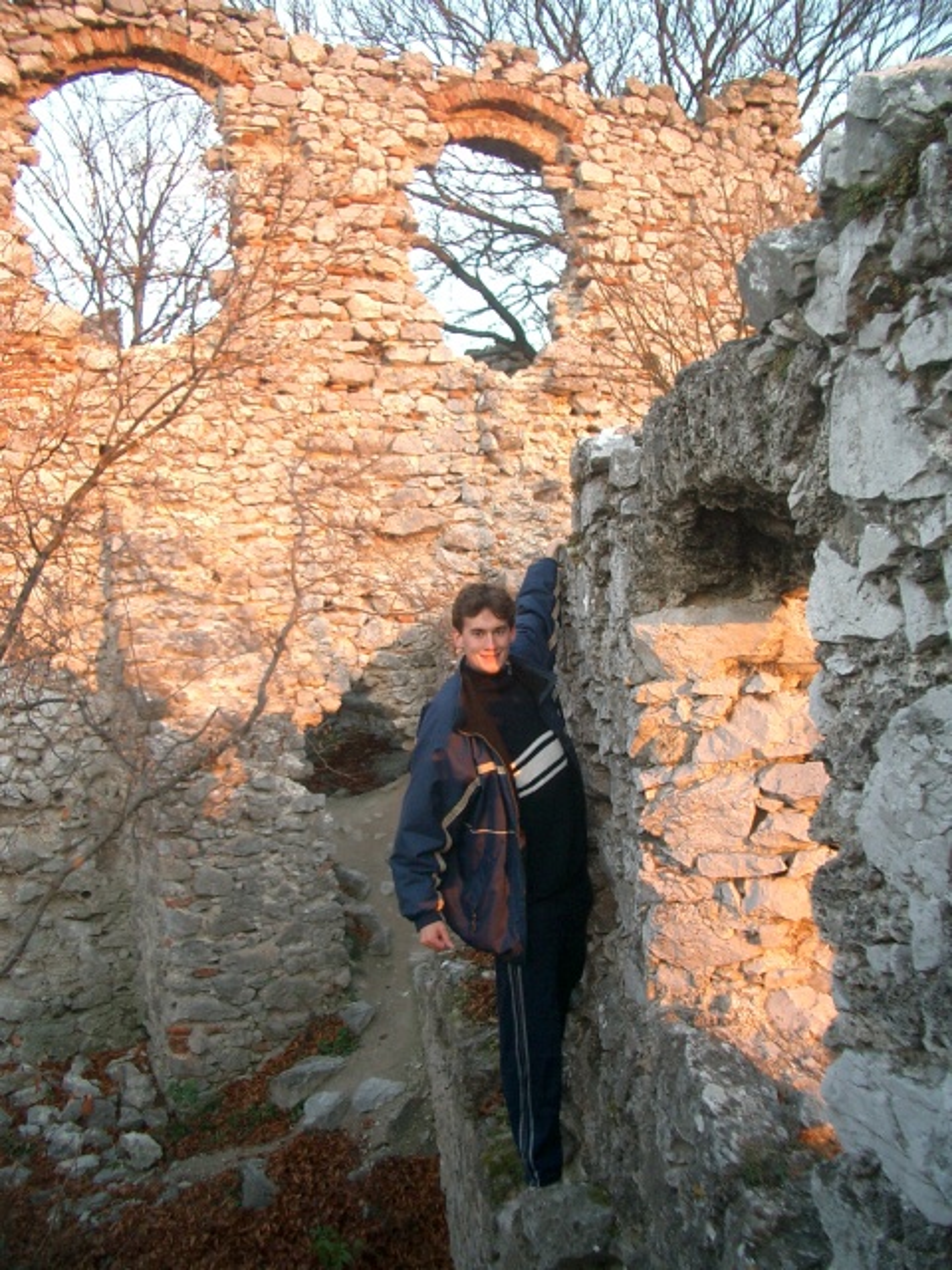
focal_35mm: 35
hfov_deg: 40.7
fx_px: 1283
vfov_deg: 52.6
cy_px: 635
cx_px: 476
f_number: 2.6
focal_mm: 5.8
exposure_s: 1/60
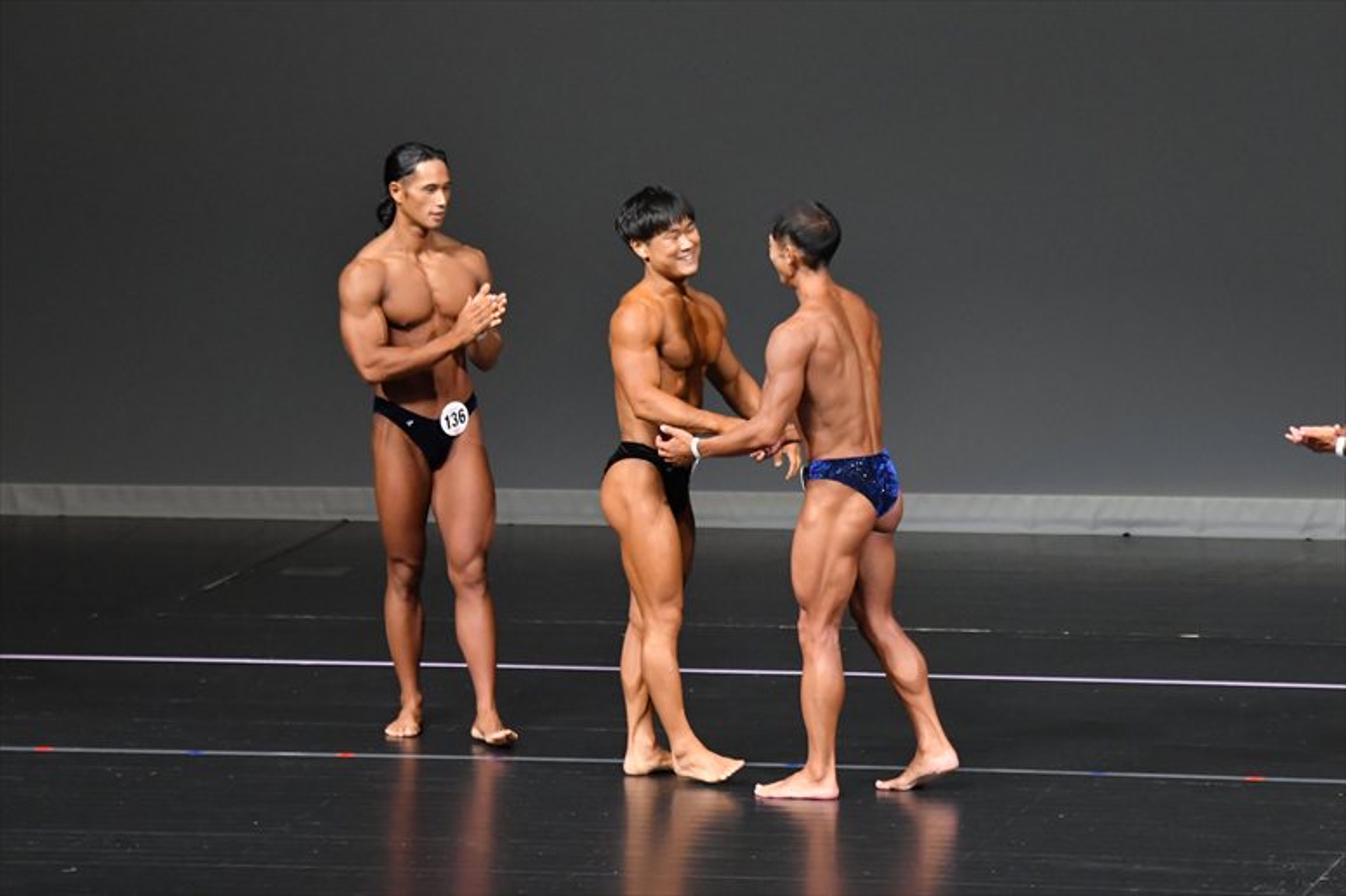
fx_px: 10090
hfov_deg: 7.6
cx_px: 673
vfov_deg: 5.1
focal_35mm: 270
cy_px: 448
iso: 5000
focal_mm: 180
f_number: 5.6
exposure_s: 1/400
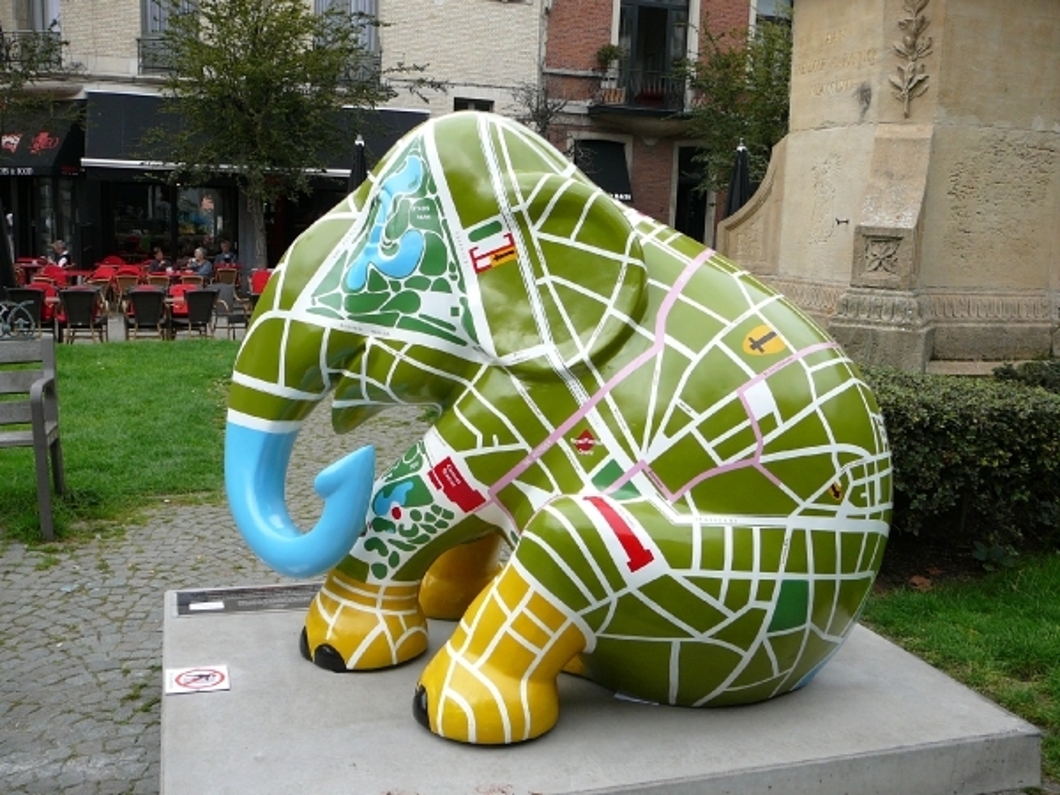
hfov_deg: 52.6
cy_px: 398
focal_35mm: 35
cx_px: 530
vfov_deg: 40.7
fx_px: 1072
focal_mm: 5.2
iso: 80
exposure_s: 1/250
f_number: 2.8
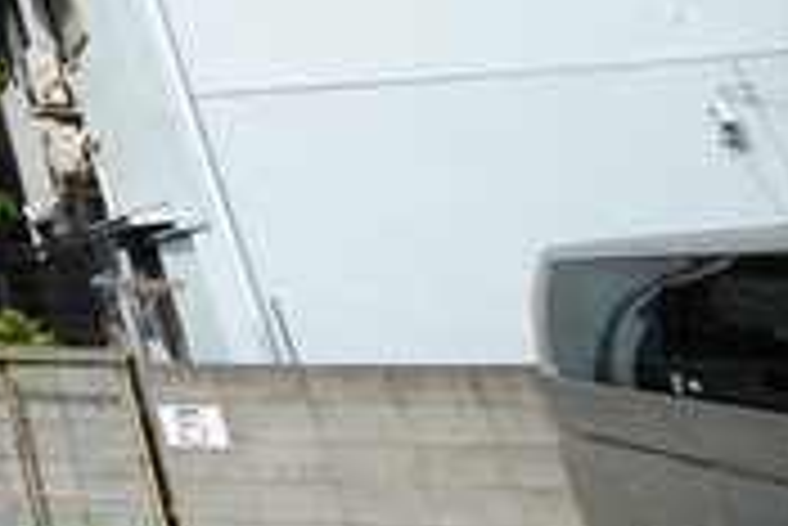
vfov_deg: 25.2
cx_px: -630
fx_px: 964
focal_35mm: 44
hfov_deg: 22.6
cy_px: -202
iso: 100
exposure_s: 1/250
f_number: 8
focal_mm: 8
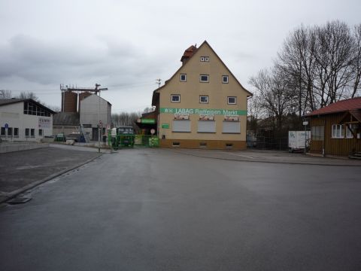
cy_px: 136
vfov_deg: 44.2
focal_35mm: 32
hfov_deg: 56.8
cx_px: 180
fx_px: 334
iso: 100
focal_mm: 5.2
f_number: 4.5
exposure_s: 1/400
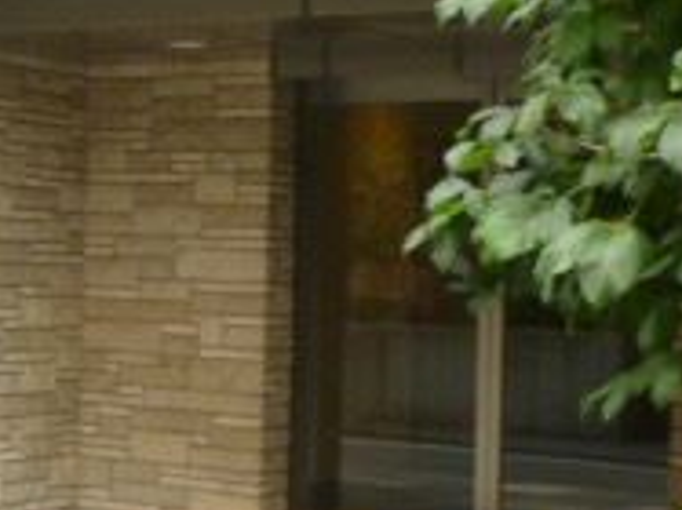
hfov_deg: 18.6
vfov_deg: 15.3
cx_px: -266
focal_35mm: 96
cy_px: 157
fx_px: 1890
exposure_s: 1/125
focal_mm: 5
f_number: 3.1
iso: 250
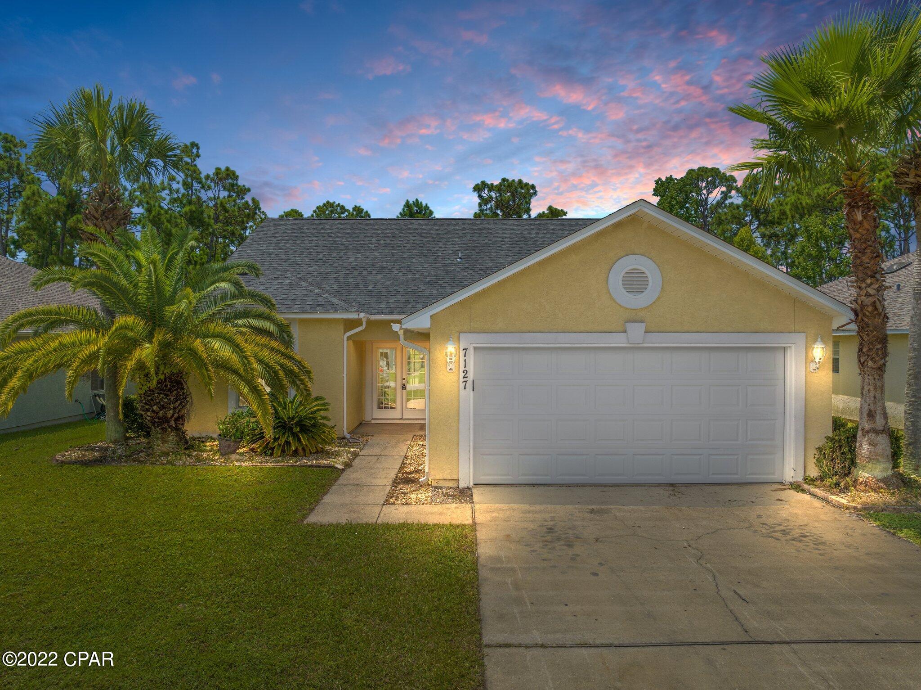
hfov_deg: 71.6
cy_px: 345
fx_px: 638
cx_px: 460
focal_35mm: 24
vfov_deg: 56.8
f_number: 2.8
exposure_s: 1/640
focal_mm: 12.29
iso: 120
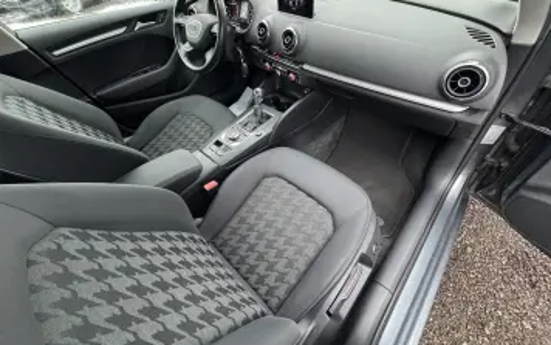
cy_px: 150
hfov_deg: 101.4
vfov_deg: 74.5
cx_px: 277
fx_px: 225
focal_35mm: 15
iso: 1000
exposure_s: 1/50
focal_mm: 2.22
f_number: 2.2
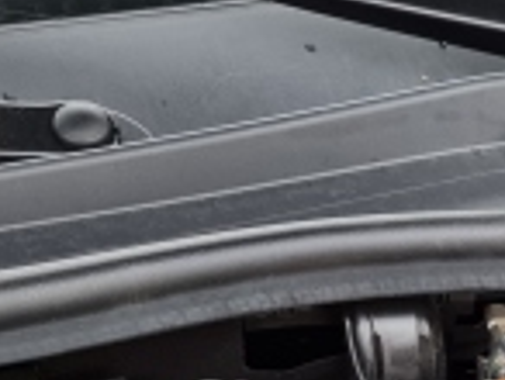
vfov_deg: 16.1
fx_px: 1198
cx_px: 560
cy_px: 613
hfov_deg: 22.4
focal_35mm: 82
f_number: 1.8
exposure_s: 1/50
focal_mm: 6.7
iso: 200
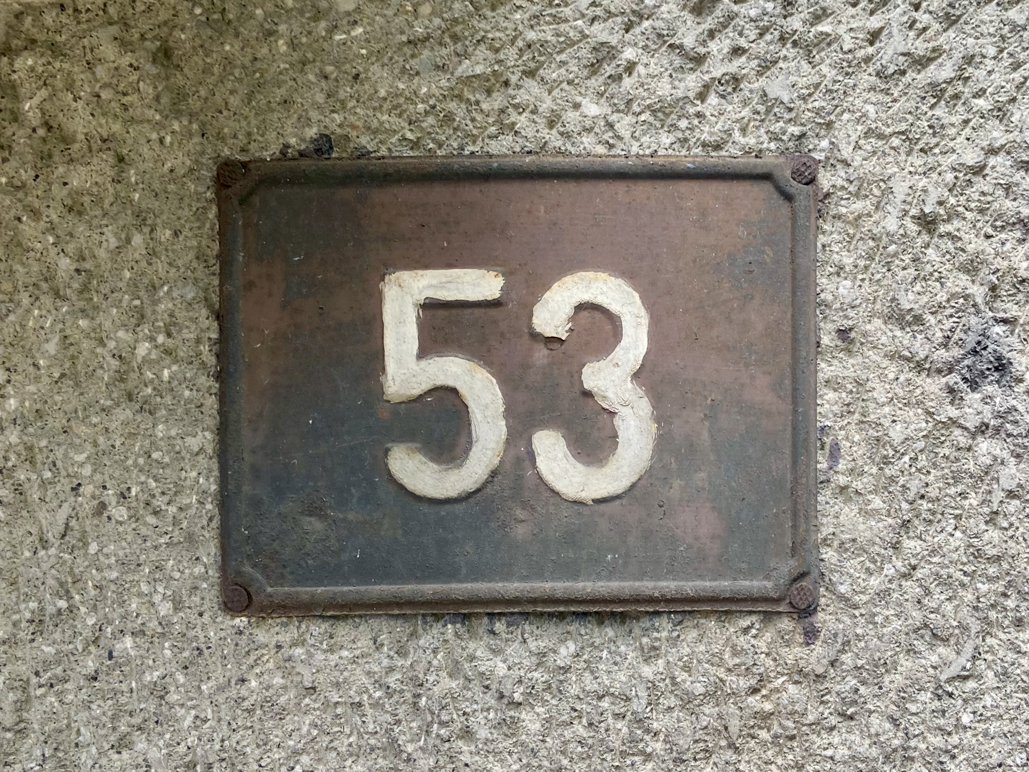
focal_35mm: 26
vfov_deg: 53.1
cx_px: 514
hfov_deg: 67.3
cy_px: 386
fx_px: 773
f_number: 1.8
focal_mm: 4.25
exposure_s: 1/165
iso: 32
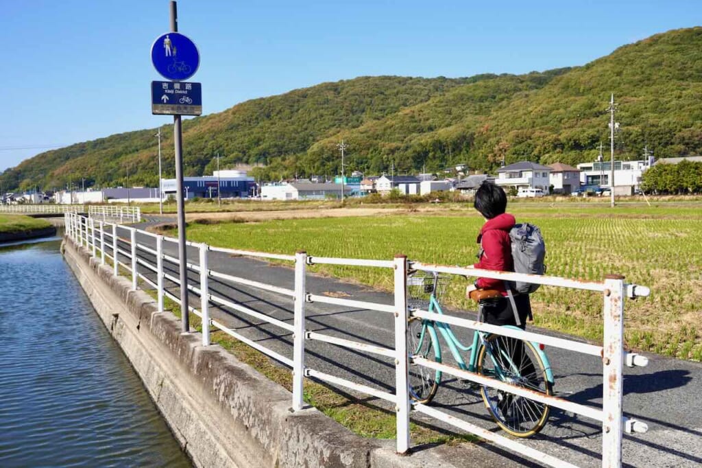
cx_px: 351
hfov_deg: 53.5
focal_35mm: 36
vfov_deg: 37.1
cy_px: 234
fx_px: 696
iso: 100
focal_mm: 23.8
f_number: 8
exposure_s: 1/400
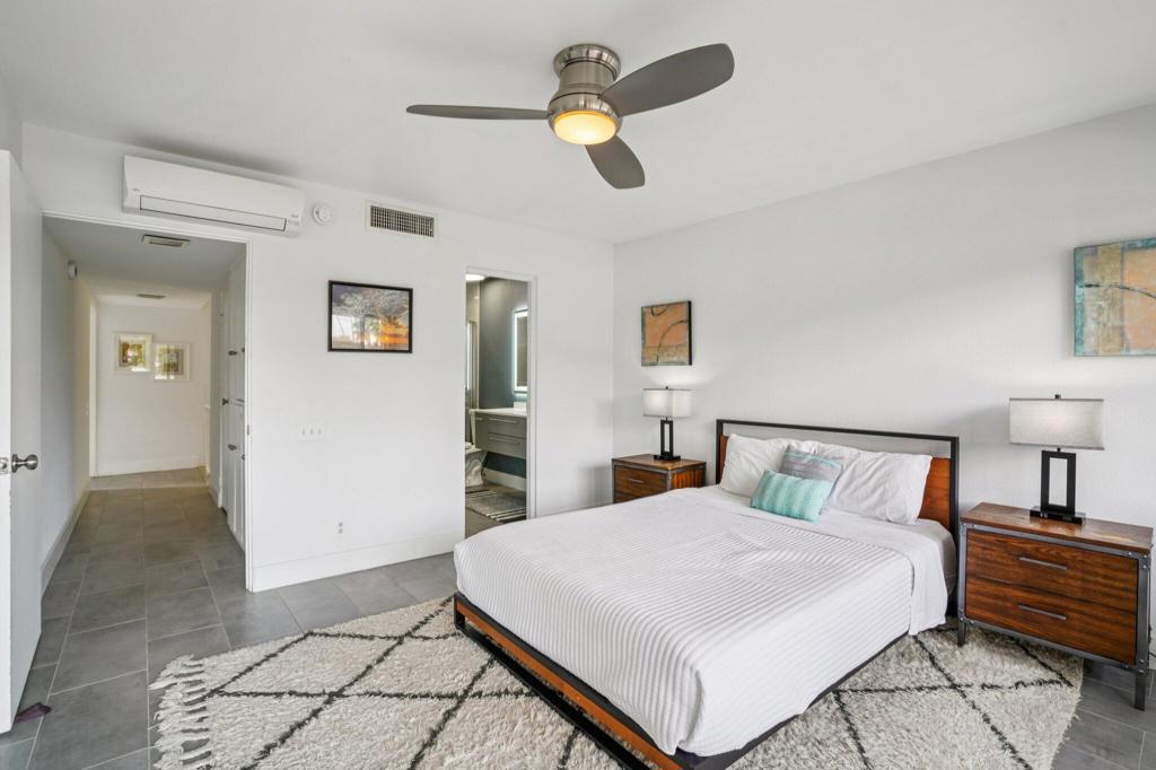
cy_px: 385
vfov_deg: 73.7
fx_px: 514
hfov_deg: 96.8
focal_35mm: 16
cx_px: 578
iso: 250
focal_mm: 16
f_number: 8
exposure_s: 1/30
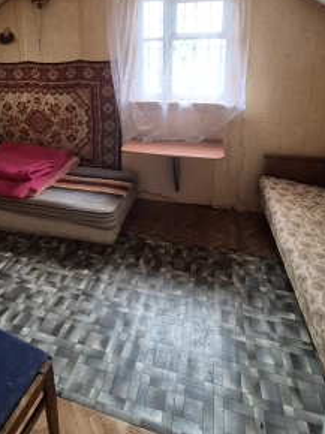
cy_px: 126
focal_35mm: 21
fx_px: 263
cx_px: 137
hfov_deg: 63.0
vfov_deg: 75.1
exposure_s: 1/50
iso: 400
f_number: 2.2
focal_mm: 1.74
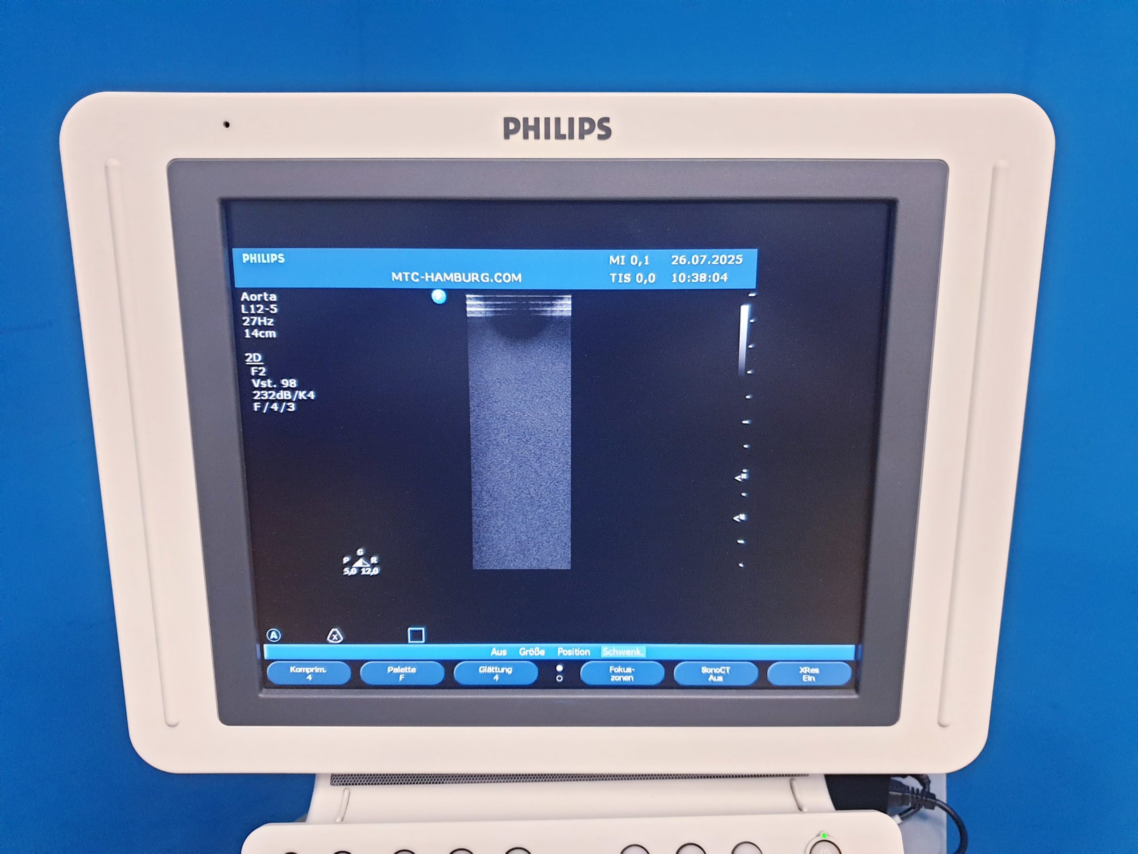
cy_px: 427
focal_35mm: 26
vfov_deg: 53.1
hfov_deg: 67.3
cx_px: 569
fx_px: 855
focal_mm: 4.3
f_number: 1.5
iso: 320
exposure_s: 1/25
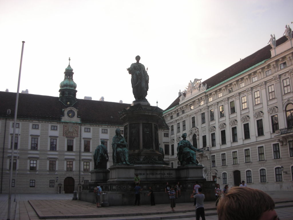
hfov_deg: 52.6
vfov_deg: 40.7
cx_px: 146
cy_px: 110
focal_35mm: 35
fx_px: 296
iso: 50
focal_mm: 5.8
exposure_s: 1/84.4
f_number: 3
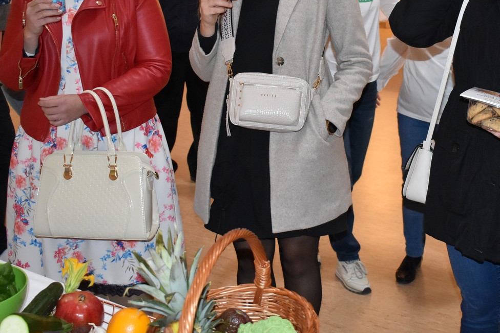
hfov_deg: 33.6
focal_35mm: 59
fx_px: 820
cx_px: 336
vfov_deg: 22.8
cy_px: 87
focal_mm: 24
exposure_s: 1/80
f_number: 3.8
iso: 1600
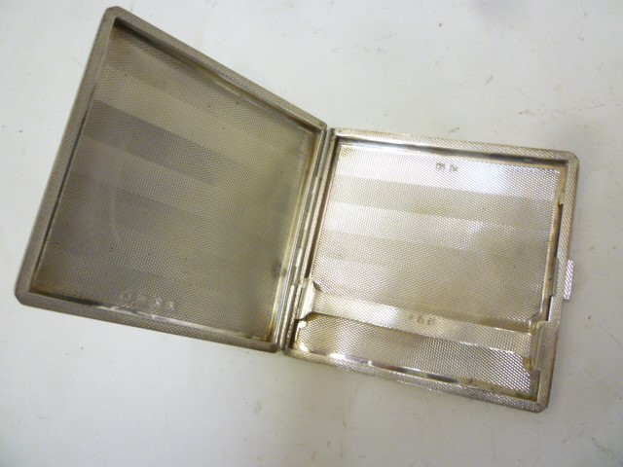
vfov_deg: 48.2
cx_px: 312
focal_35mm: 29
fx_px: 522
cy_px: 234
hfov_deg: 61.7
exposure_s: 1/30
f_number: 3.3
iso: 250
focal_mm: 5.2
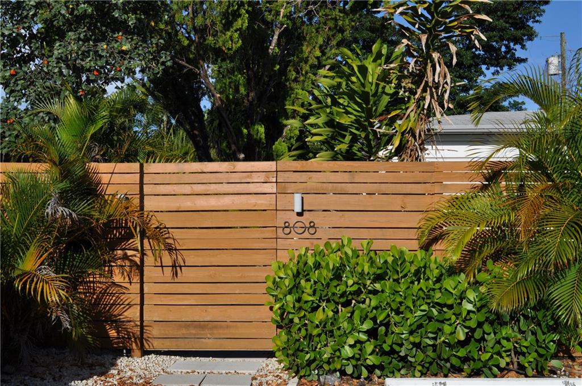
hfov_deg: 41.2
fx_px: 775
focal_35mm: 48
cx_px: 291
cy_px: 193
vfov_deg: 28.0
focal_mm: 32
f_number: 11
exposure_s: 1/500
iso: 200
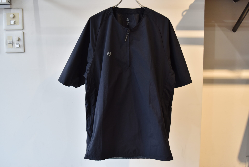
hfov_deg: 53.1
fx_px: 249
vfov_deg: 36.9
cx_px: 124
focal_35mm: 36
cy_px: 84
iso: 400
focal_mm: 24
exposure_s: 1/25
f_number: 4.5
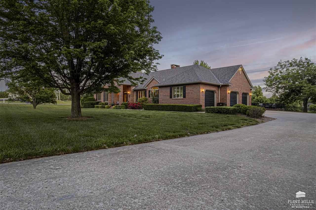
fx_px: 193
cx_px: 158
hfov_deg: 78.6
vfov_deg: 57.2
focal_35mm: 22
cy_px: 105
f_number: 2.8
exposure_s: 1/30
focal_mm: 8.38
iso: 110
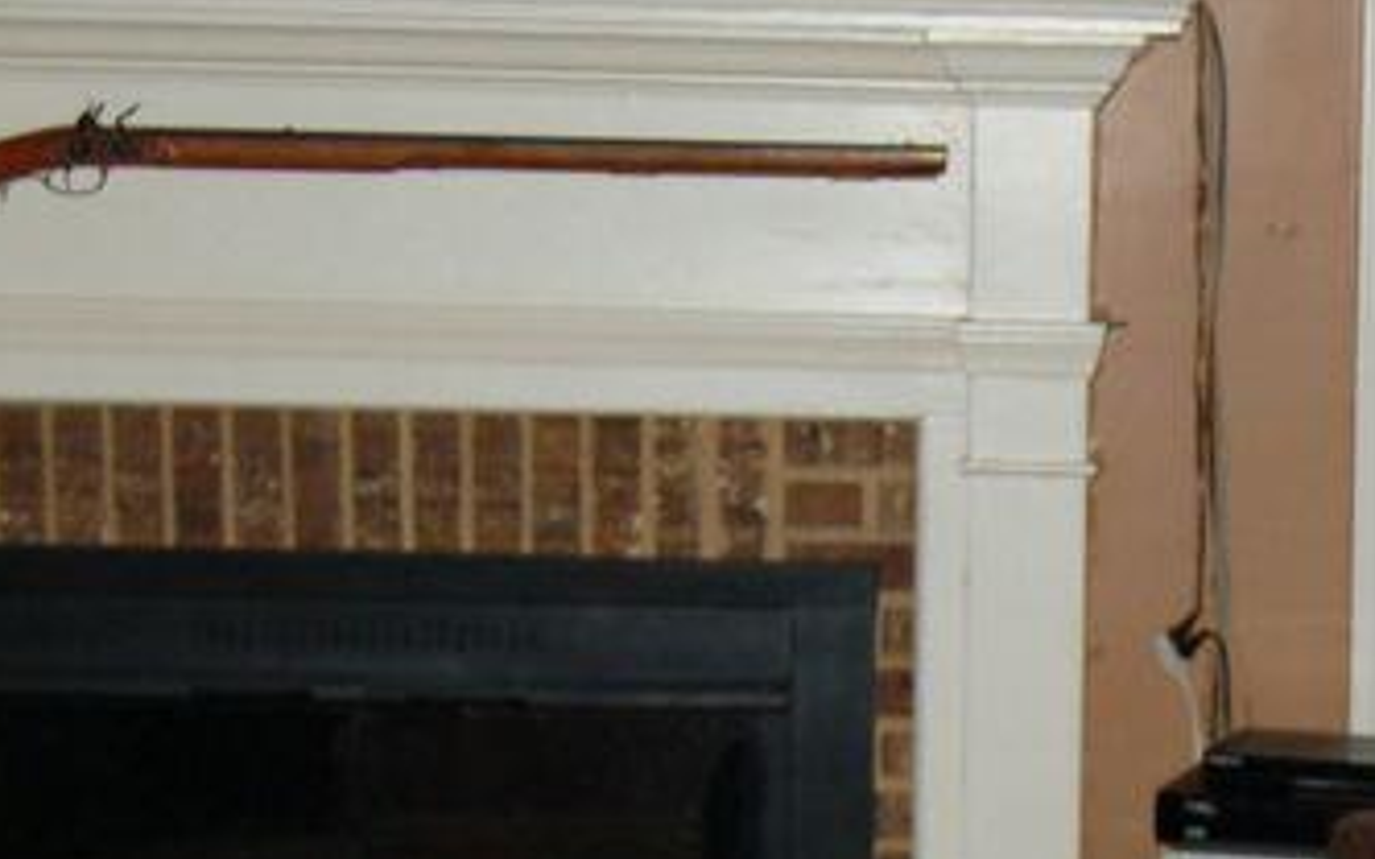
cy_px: 1196
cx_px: 1495
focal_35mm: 146
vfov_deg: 8.8
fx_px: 5454
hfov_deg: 14.1
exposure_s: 1/60
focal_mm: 31
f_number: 4.5
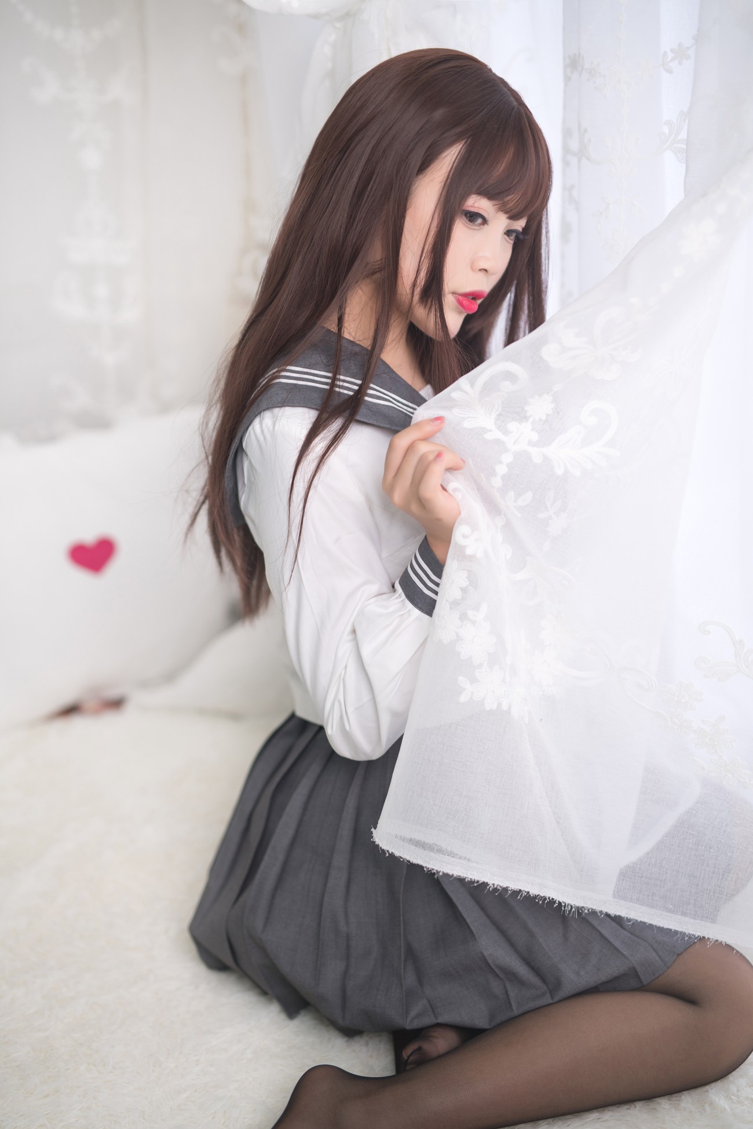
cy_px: 564
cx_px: 376
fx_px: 1568
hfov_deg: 27.0
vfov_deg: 39.6
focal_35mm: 50
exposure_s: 1/80
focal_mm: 50
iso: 100
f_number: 1.8
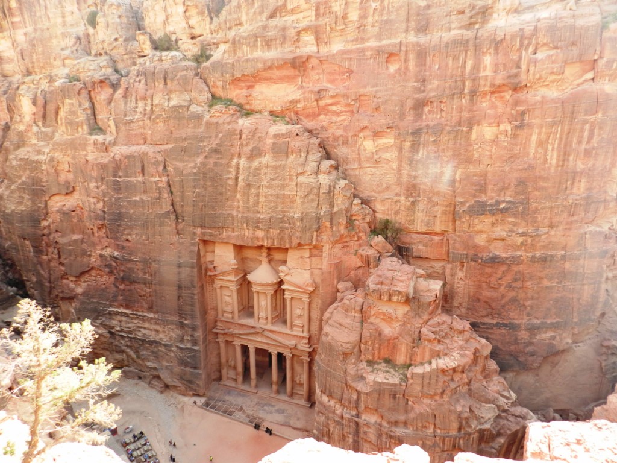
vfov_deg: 58.9
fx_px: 410
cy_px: 232
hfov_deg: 73.9
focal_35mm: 23
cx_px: 308
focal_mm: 4
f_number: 3.4
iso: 160
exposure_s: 1/200
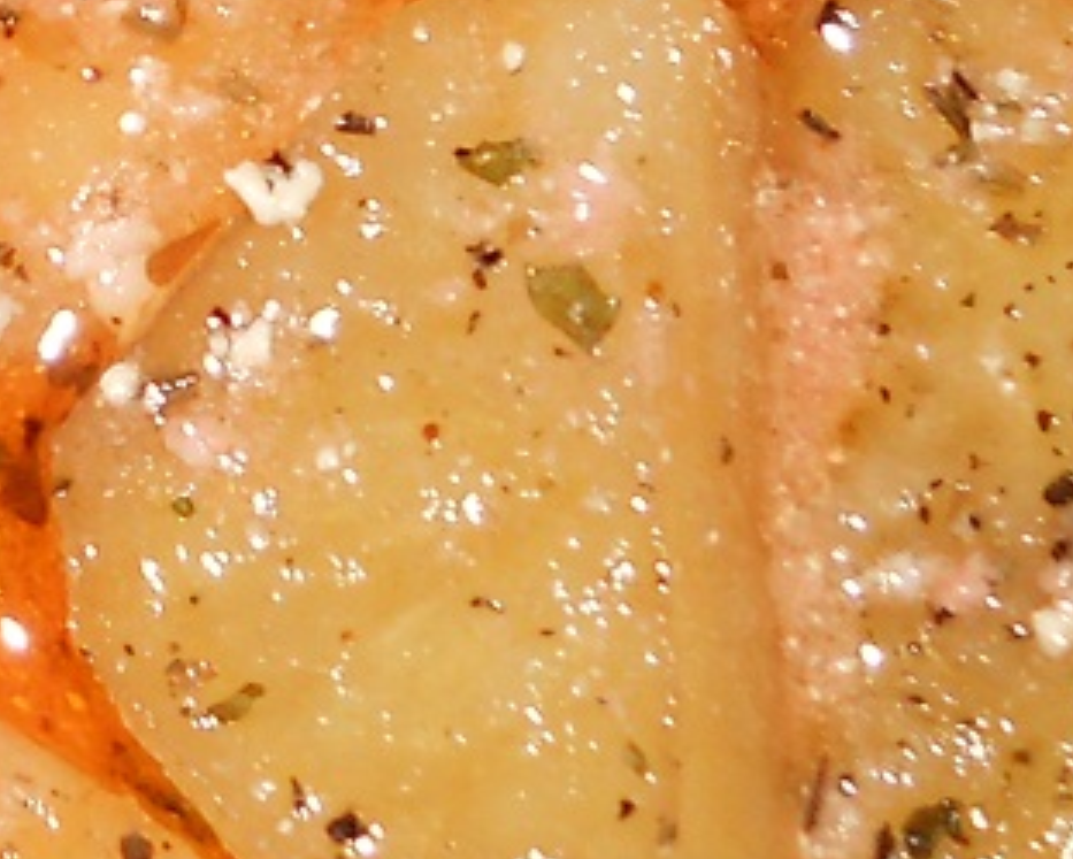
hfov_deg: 9.9
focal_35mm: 185
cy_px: -804
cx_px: -878
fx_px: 5877
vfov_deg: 8.0
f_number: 3.1
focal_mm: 6.72
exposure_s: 1/30
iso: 80
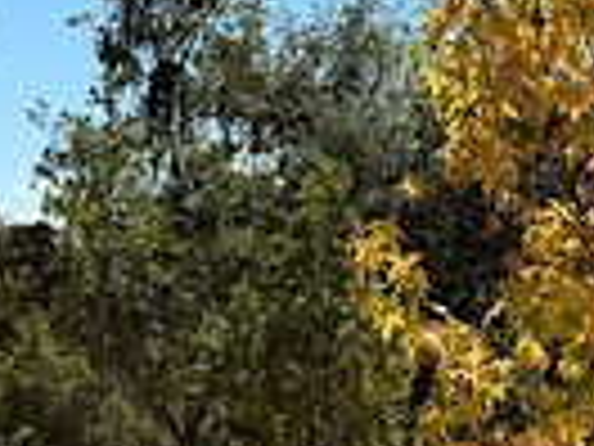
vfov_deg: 12.8
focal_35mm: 116
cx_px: 50
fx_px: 1991
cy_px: 261
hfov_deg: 16.7
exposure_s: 1/4405
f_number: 1.78
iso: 80
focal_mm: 6.76
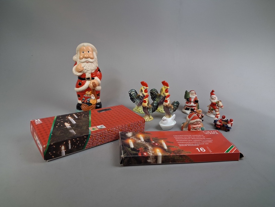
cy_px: 104
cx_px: 138
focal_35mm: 27
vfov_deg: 51.4
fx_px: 214
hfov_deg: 65.3
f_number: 1.8
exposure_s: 1/60
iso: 320
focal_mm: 4
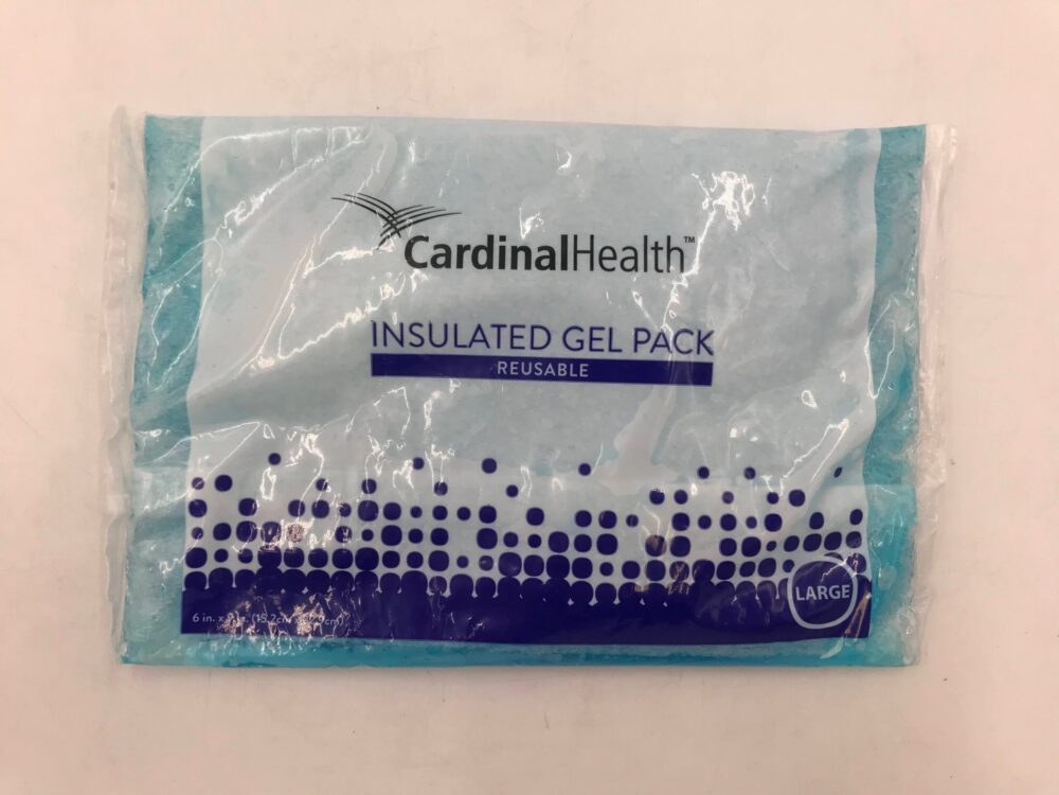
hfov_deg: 63.4
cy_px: 398
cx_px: 530
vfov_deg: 49.7
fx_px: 857
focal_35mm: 28
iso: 32
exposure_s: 1/120
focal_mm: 3.99
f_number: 1.8
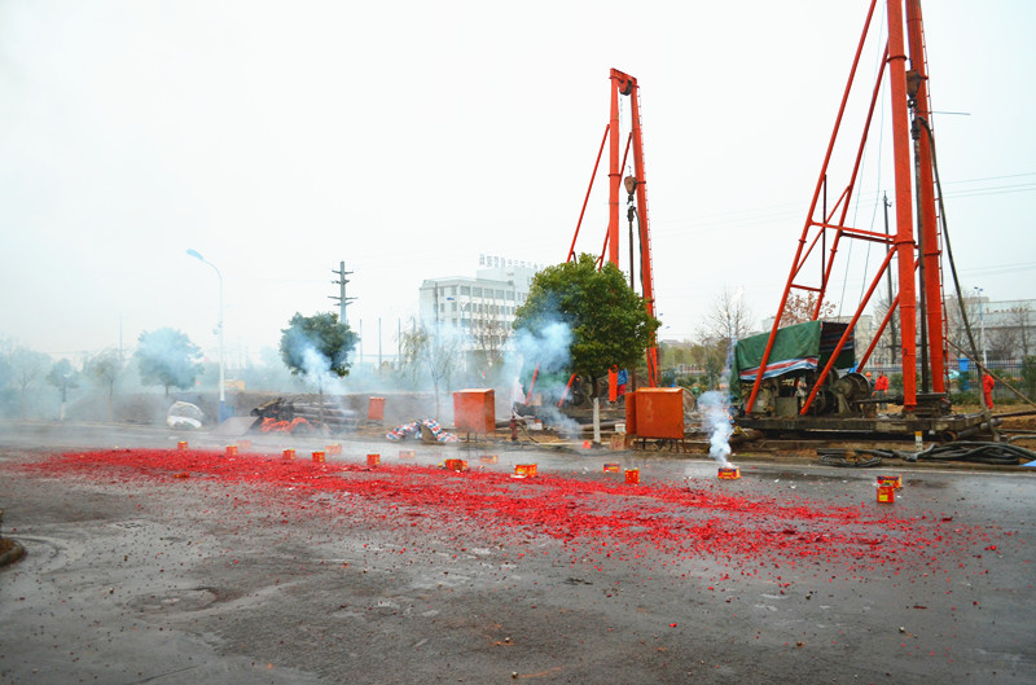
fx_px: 775
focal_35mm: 27
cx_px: 518
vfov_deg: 47.7
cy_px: 342
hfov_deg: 67.5
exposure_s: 1/125
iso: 500
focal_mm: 18
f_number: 3.5
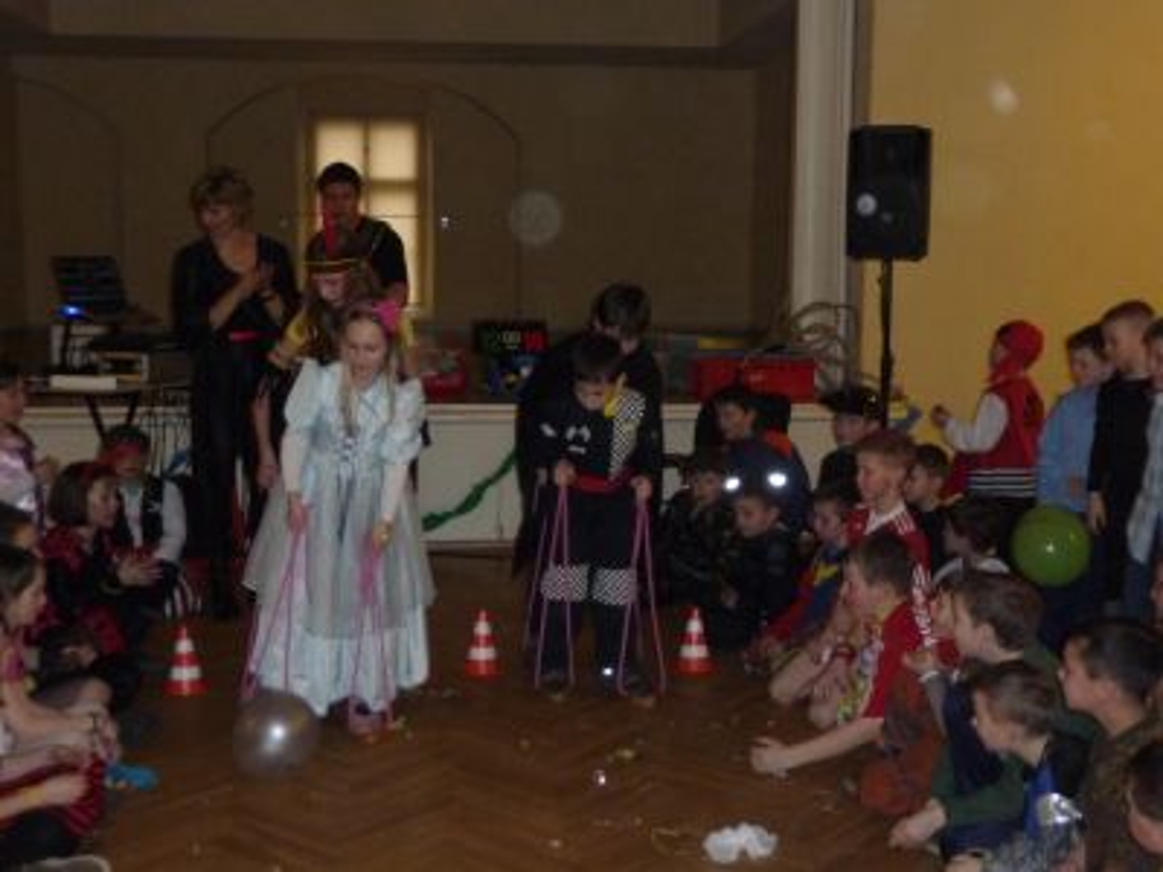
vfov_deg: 30.3
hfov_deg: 39.7
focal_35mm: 48
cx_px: 582
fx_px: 1613
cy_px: 436
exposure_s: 1/30
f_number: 4.2
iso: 640
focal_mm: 8
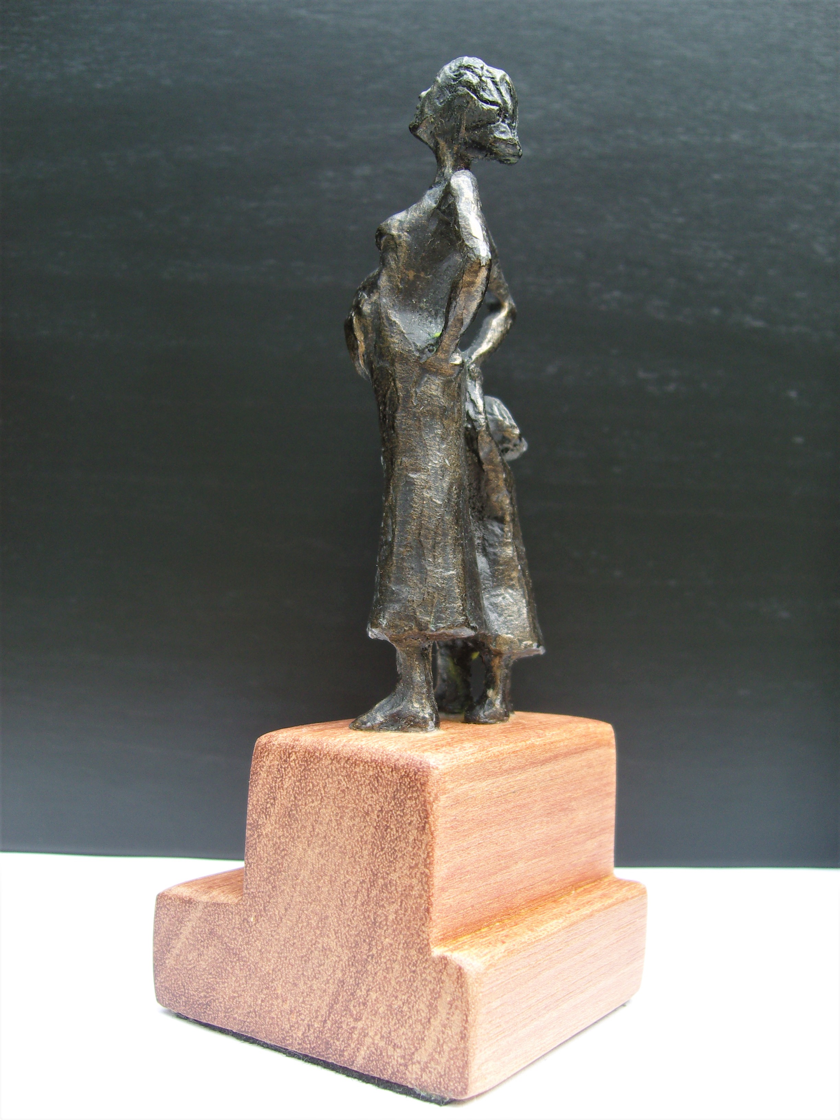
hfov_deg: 41.8
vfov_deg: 54.0
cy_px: 560
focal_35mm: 34
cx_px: 420
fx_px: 1100
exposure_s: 1/125
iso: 100
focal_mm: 7.3
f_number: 2.8
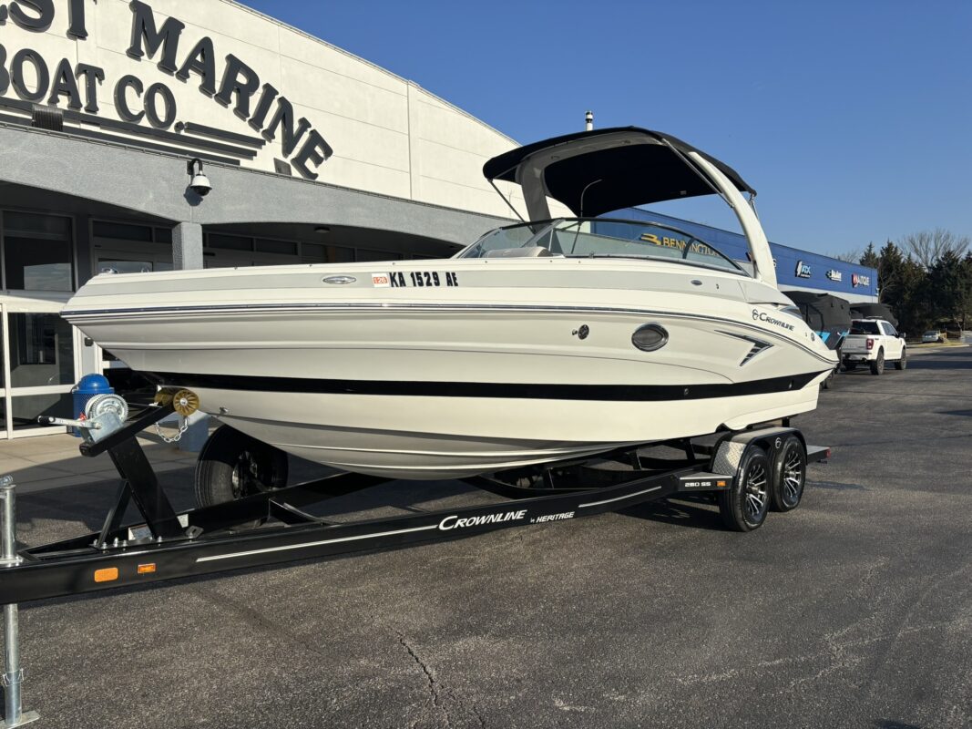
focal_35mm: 26
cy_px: 364
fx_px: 730
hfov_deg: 67.3
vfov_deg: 53.1
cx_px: 486
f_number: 1.6
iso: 50
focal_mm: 5.96
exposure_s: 1/5618
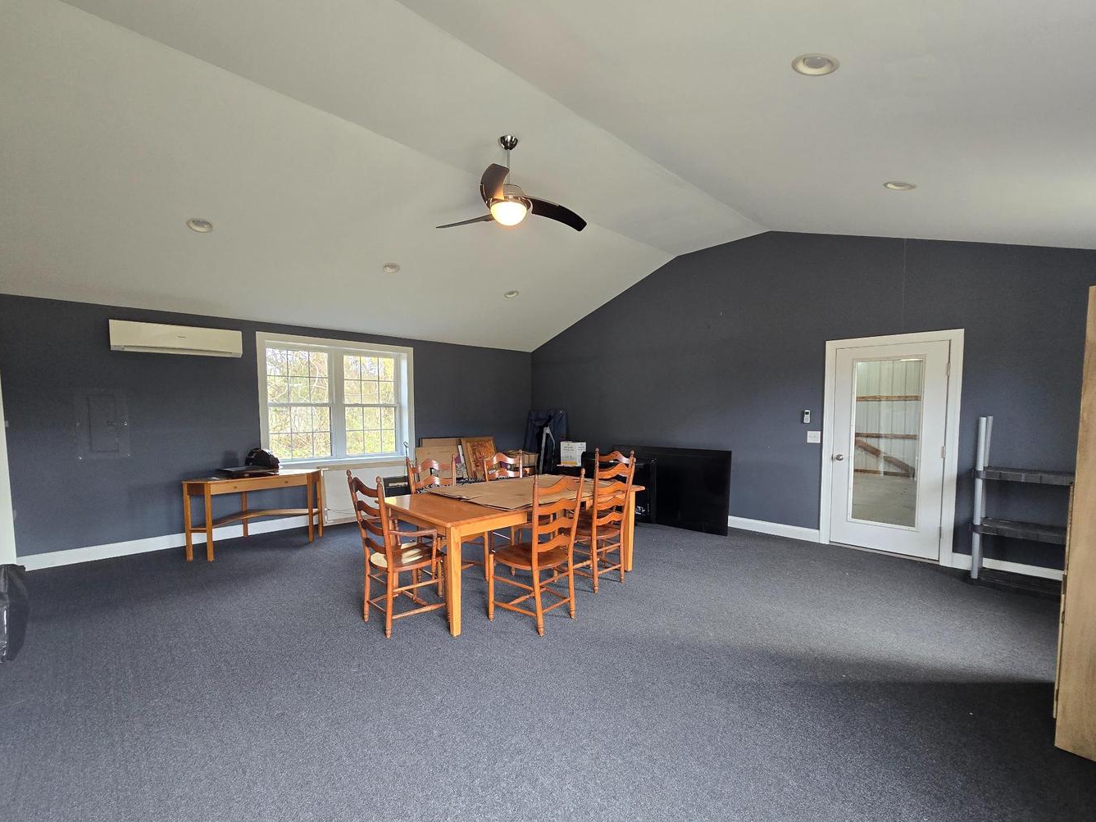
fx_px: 443
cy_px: 442
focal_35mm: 14
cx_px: 548
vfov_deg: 85.5
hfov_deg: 102.1
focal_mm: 2.2
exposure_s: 1/60
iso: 200
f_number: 2.2
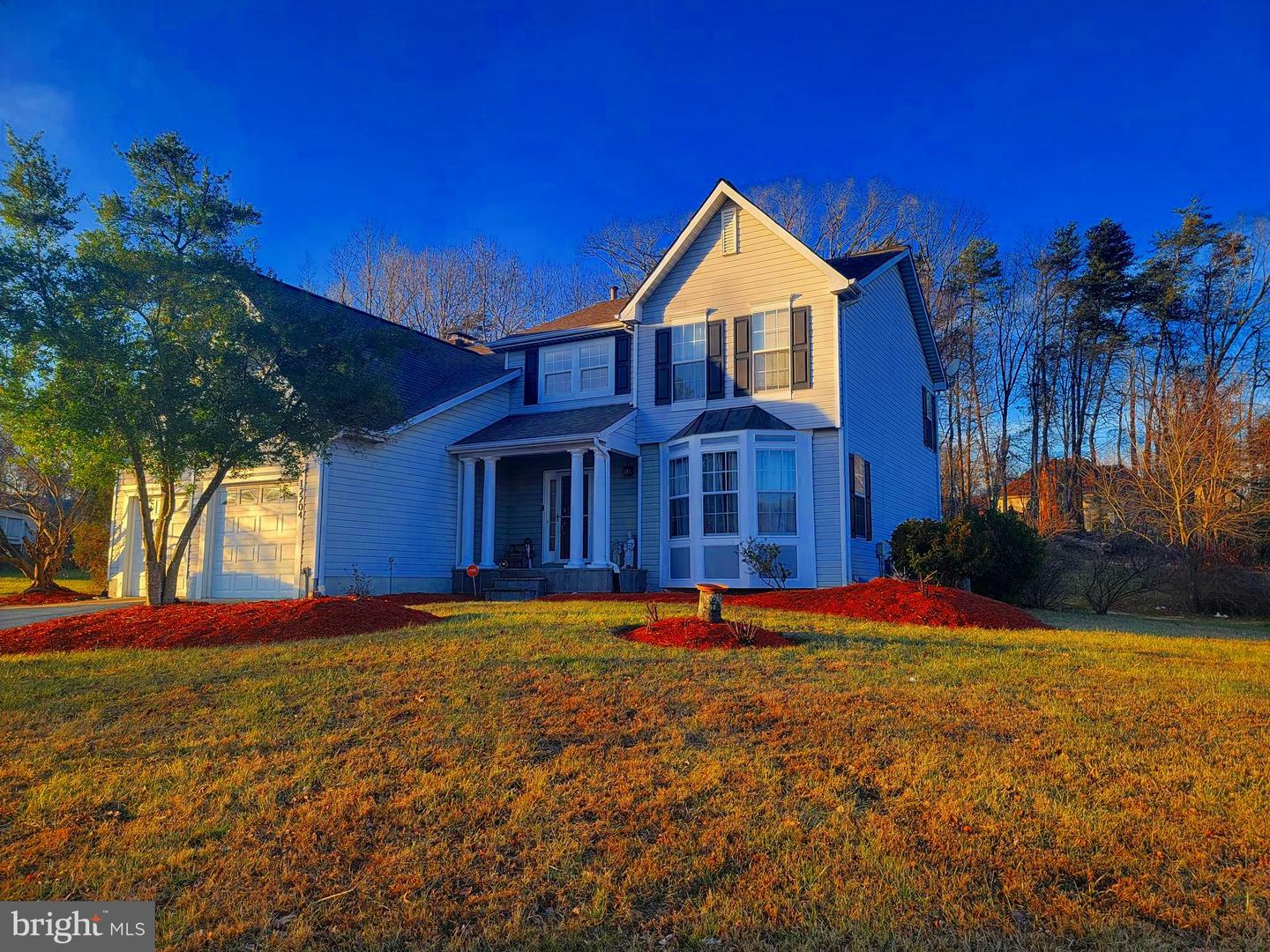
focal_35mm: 24
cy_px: 476
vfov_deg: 56.8
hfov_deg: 71.6
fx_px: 881
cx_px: 635
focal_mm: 6.7
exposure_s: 1/229
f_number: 1.8
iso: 16
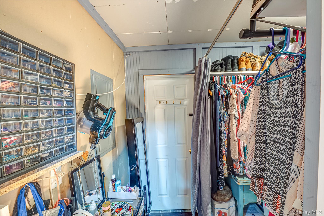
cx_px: 162
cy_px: 108
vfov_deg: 81.1
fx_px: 126
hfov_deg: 104.3
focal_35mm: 14
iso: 400
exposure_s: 1/1.25
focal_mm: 14
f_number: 11
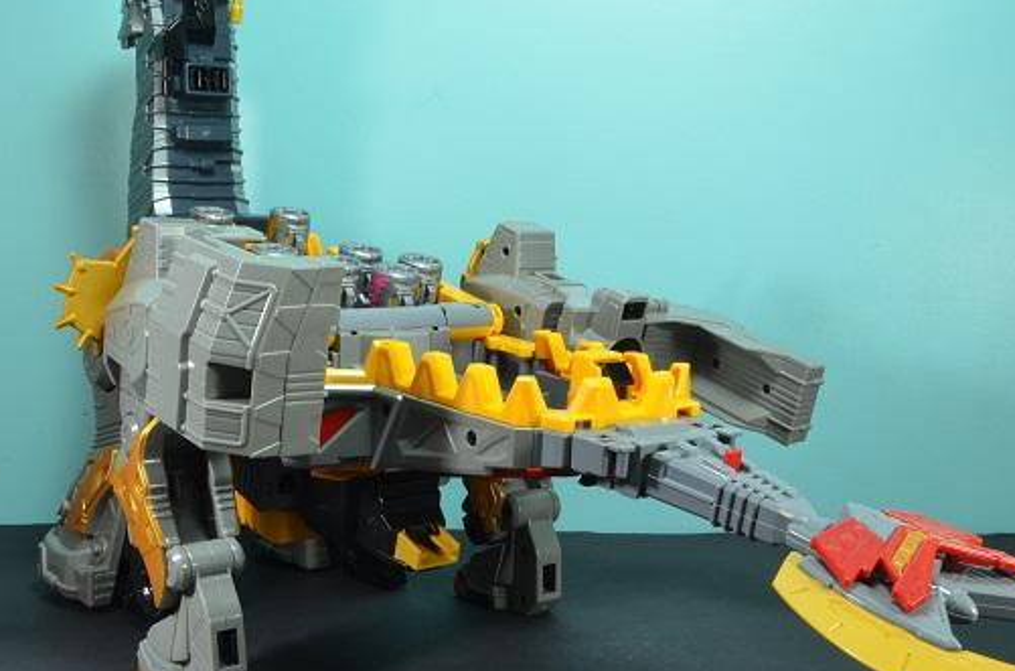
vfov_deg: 29.1
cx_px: 551
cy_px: 344
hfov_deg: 42.8
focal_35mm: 46
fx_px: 1293
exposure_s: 1.3
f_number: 20
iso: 100
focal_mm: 24
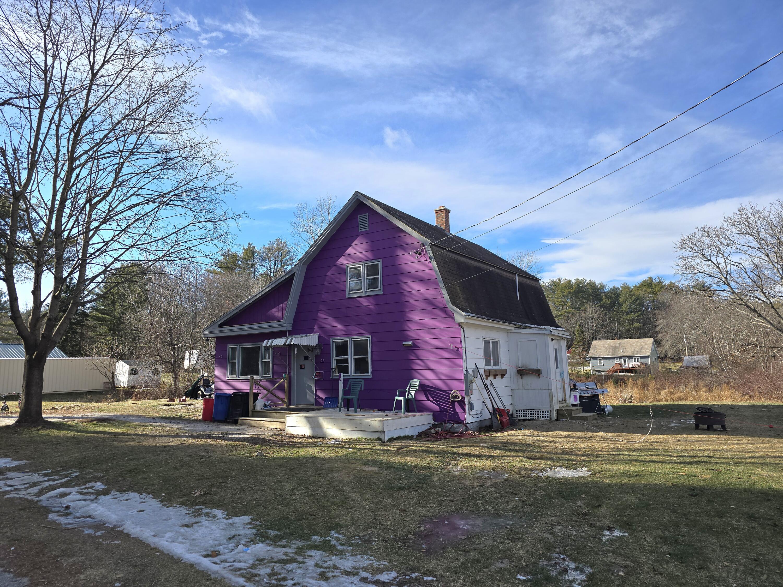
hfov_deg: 73.9
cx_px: 392
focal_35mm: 23
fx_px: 520
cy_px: 294
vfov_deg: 58.9
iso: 12
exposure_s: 1/556
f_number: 1.7
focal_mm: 6.3
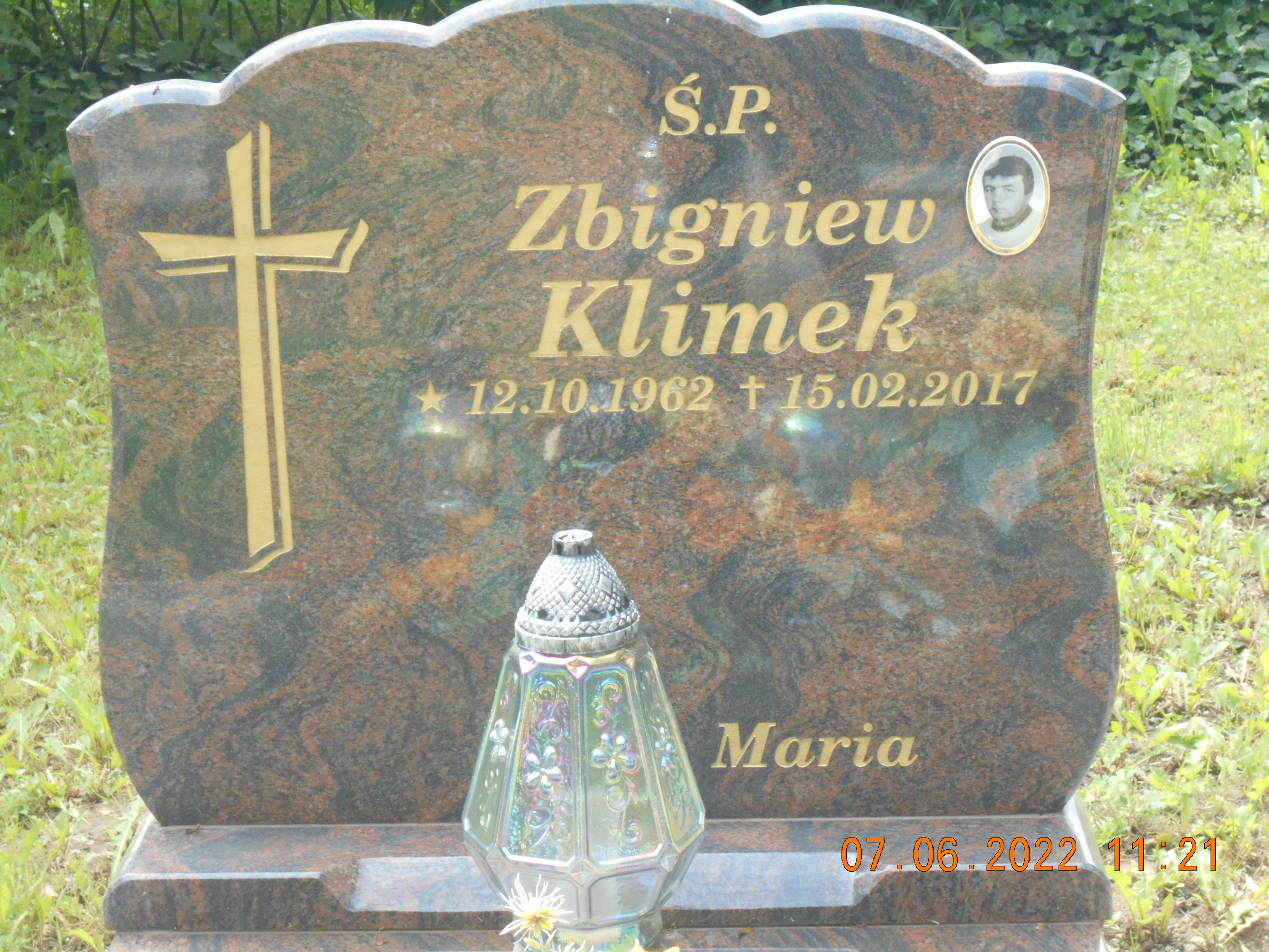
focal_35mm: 86
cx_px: 634
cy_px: 476
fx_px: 3153
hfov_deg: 22.8
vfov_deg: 17.2
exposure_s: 1/125
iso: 360
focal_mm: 15.4
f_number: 6.3
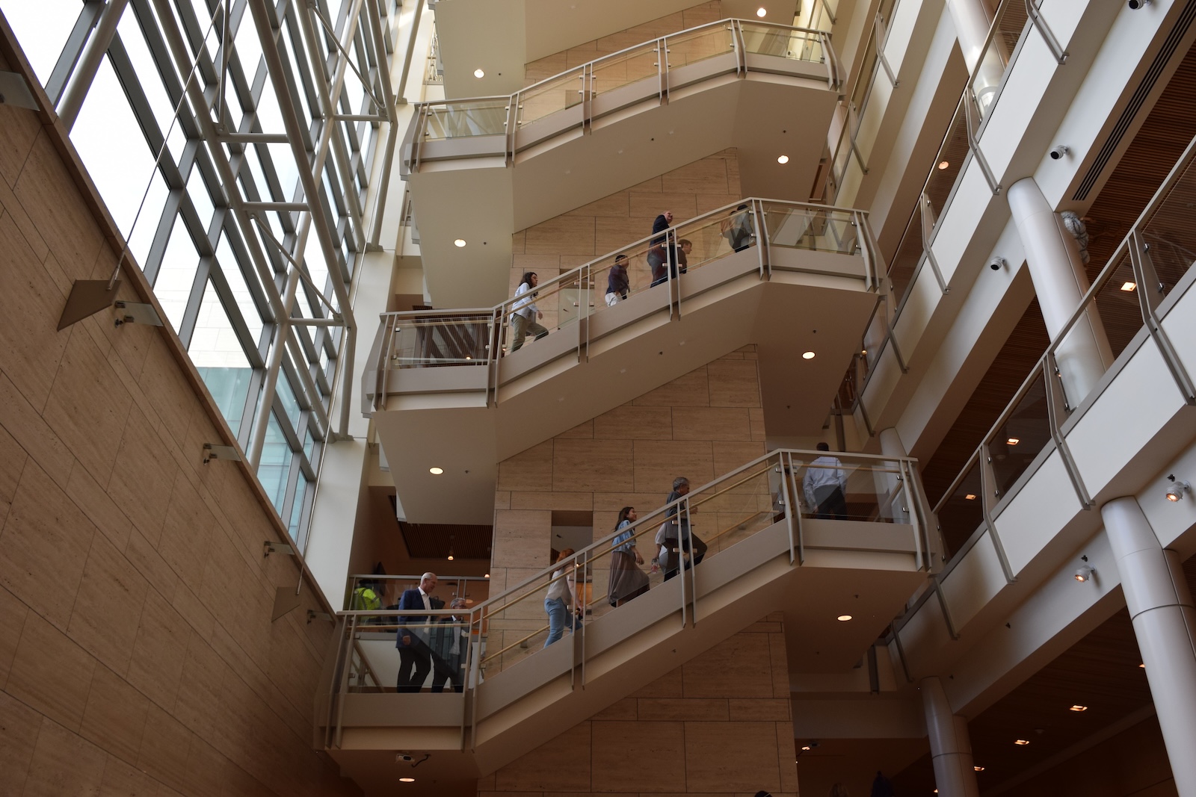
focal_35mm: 30
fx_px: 997
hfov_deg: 61.9
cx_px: 598
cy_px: 398
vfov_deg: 43.6
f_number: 6.3
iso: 400
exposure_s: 1/160
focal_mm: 20
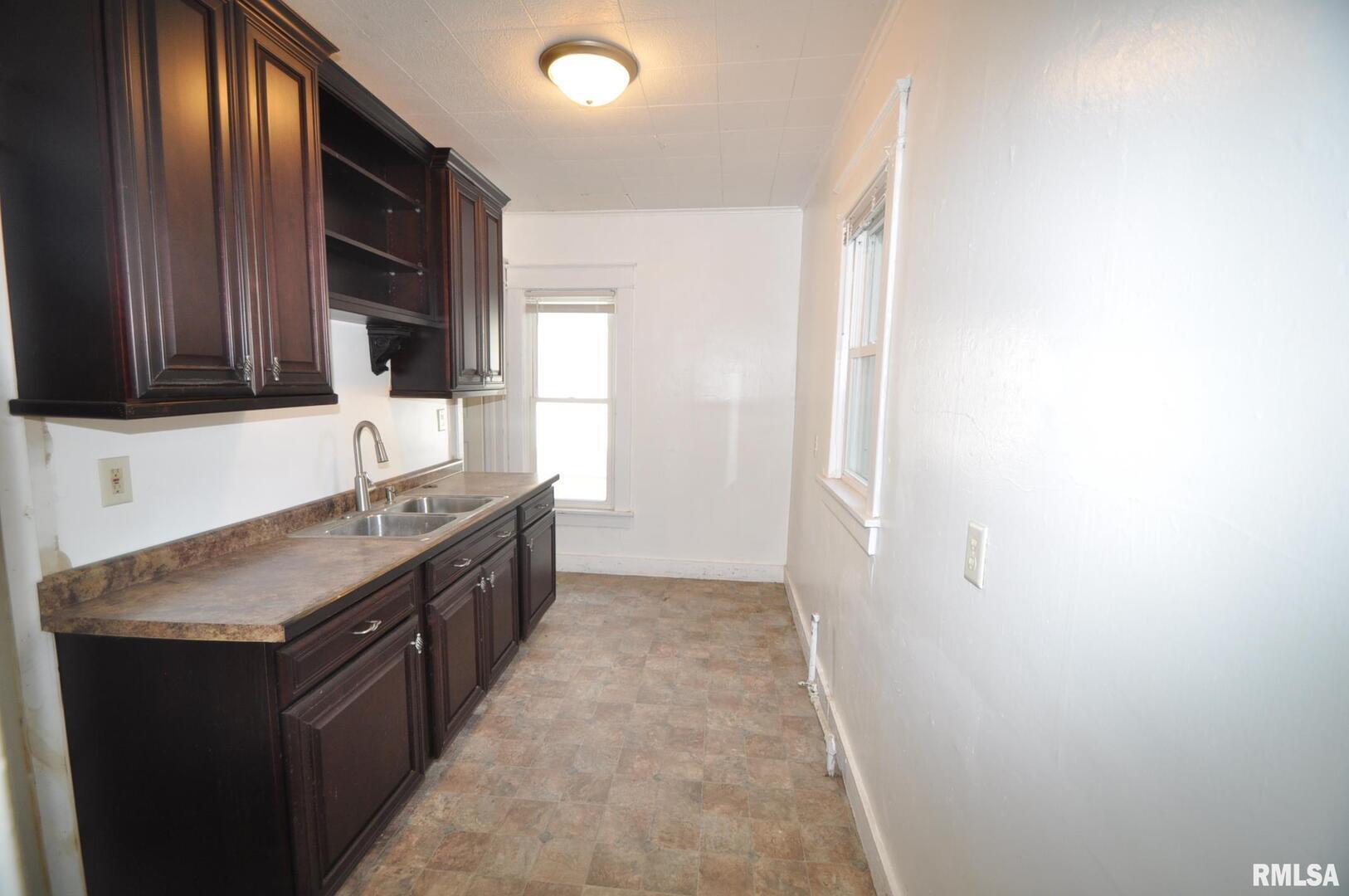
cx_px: 674
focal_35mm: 15
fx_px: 561
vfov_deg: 77.2
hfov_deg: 100.5
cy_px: 448
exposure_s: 1/60
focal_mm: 10
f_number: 4
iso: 450
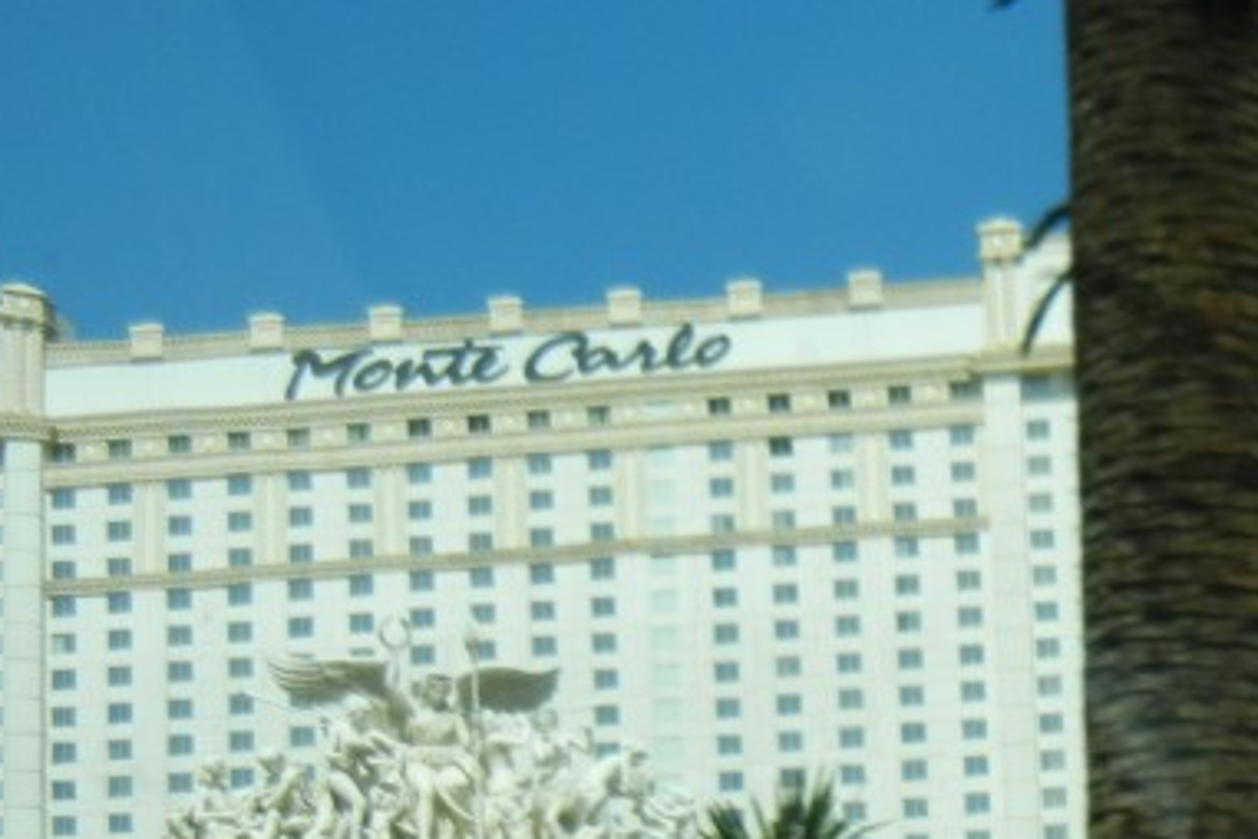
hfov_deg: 18.1
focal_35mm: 109
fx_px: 3809
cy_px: 1034
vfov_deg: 12.3
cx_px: 1377
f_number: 7.4
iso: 160
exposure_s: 1/357
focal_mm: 7.1
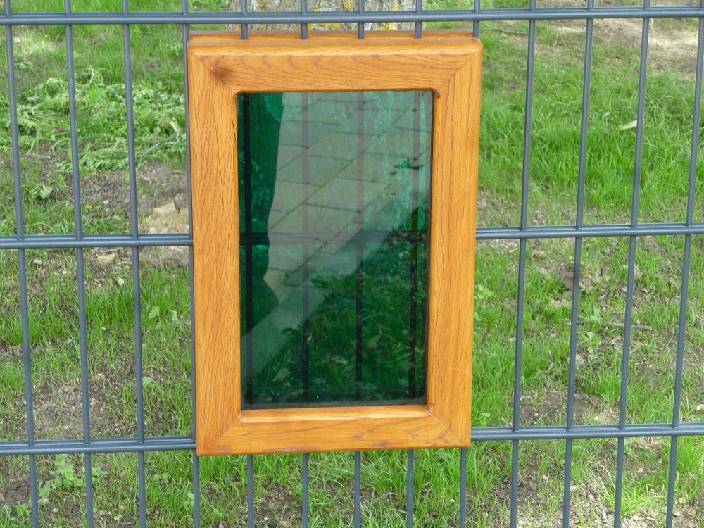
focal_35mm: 91
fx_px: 1851
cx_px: 352
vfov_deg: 16.2
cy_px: 264
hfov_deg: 21.5
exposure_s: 1/50
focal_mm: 16.4
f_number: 5.1
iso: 125
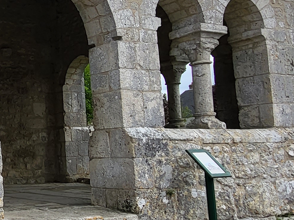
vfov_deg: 27.5
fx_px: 450
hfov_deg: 29.9
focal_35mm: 53
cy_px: 97
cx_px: -75
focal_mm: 1.74
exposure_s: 1/1008
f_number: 2.2
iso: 32
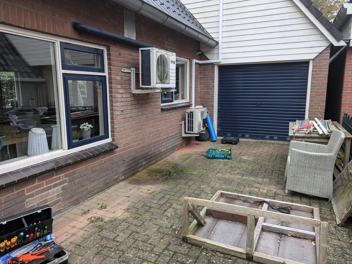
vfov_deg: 54.9
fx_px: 254
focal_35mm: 25
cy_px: 132
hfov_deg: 69.4
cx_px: 176
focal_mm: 5.43
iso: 38
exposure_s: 1/100
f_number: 1.89
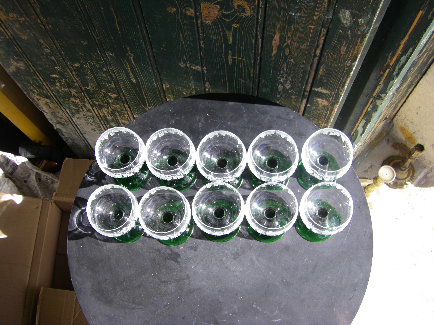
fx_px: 476
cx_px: 217
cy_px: 162
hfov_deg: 49.0
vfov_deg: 37.7
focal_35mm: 38
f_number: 3.5
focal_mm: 6.3
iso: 64
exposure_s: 1/200
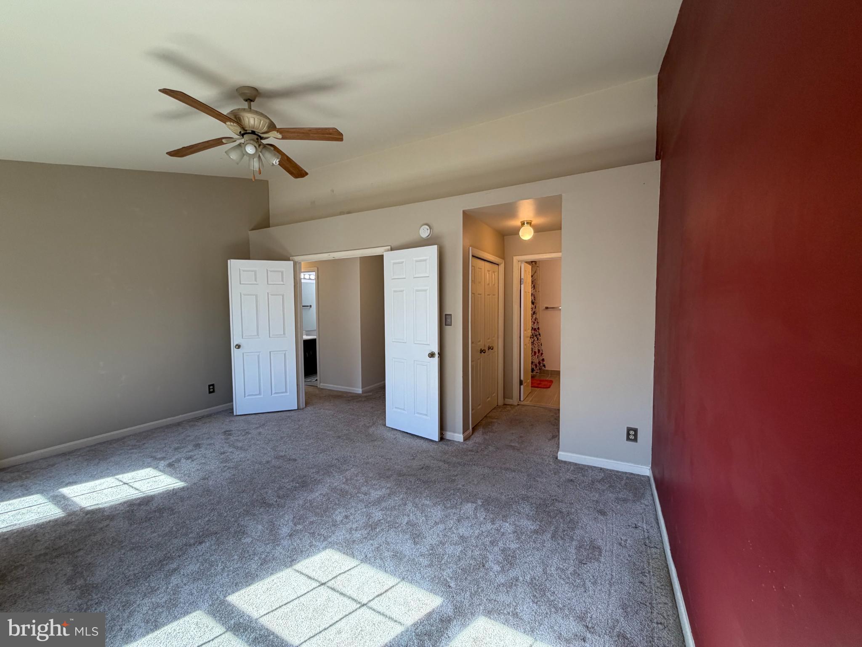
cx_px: 431
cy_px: 324
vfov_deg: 85.7
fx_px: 349
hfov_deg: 102.1
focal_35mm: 14
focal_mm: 2.22
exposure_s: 1/120
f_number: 2.2
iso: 125
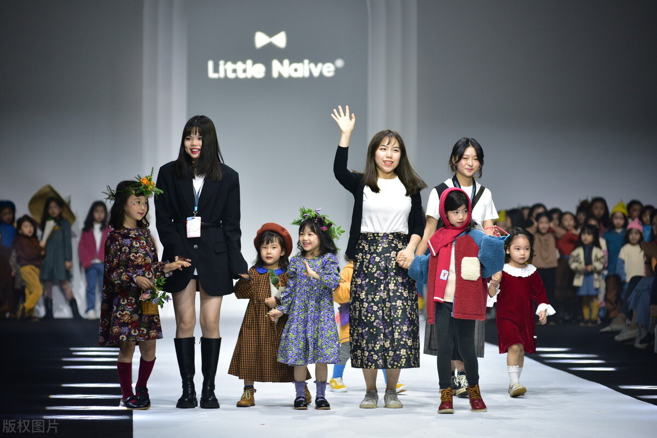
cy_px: 219
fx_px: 3102
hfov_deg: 12.1
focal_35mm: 170
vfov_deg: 8.1
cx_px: 328
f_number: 4
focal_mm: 170
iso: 1000
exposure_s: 1/500
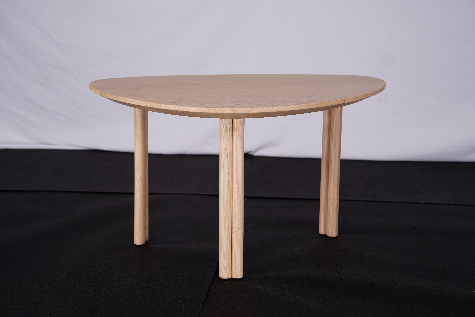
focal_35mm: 70
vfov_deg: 19.5
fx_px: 924
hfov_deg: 28.8
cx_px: 238
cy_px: 158
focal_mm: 70
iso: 125
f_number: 8
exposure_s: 1/80
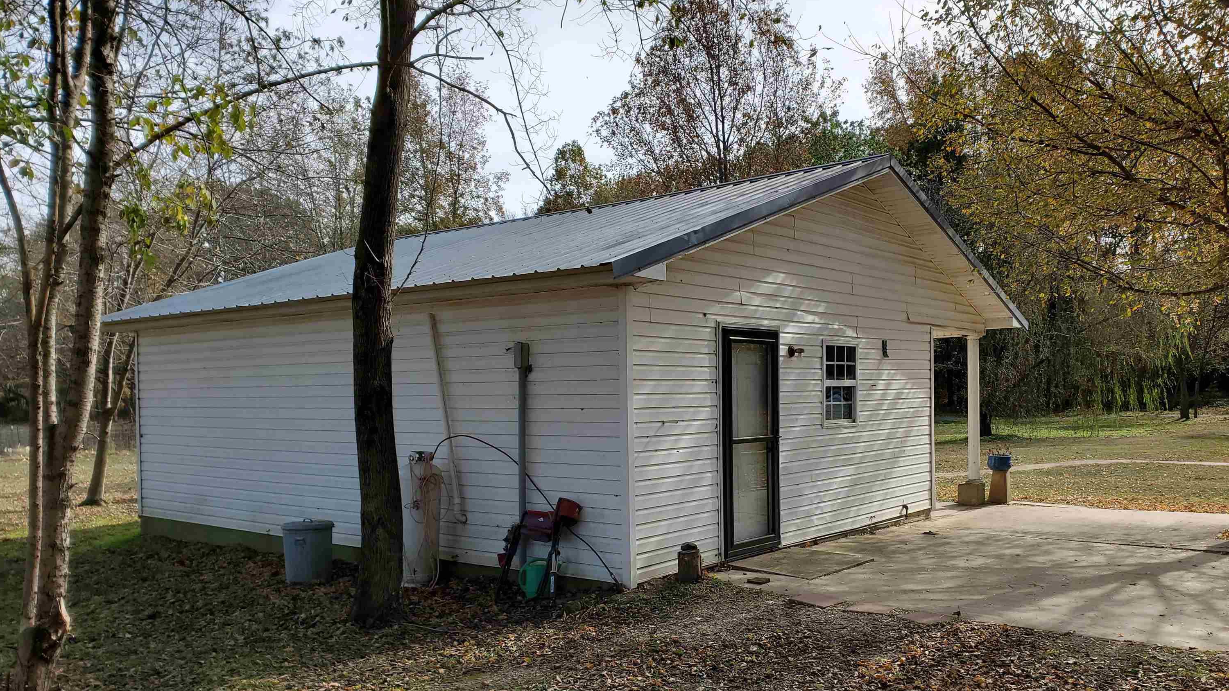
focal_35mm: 29
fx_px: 945
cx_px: 620
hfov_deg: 66.1
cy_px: 404
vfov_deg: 40.1
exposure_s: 1/1126
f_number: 2.4
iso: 50
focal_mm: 4.3
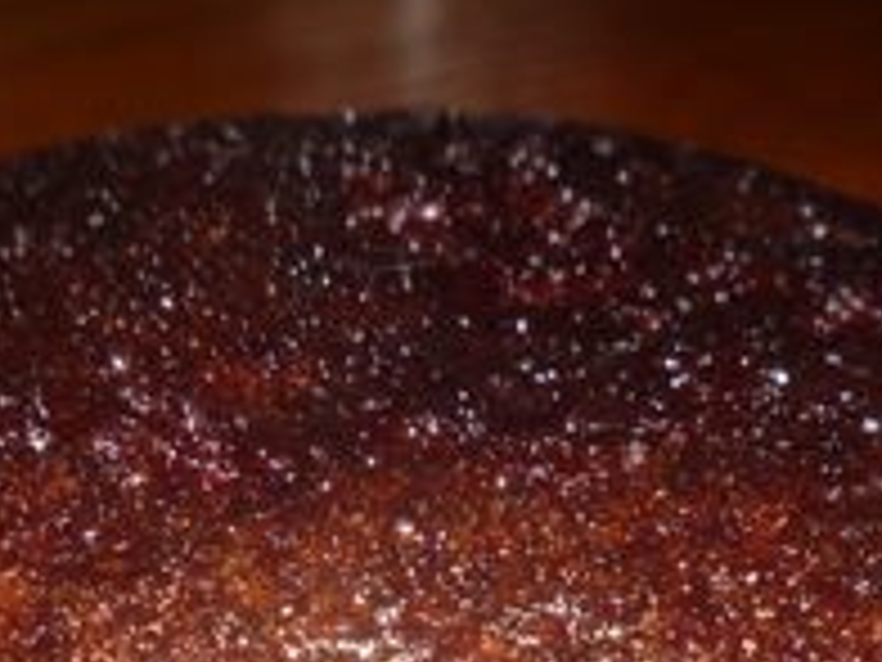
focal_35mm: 98
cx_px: 464
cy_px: 968
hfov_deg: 20.0
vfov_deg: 14.2
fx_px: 2497
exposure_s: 1/30
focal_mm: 5.2
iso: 100
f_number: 4
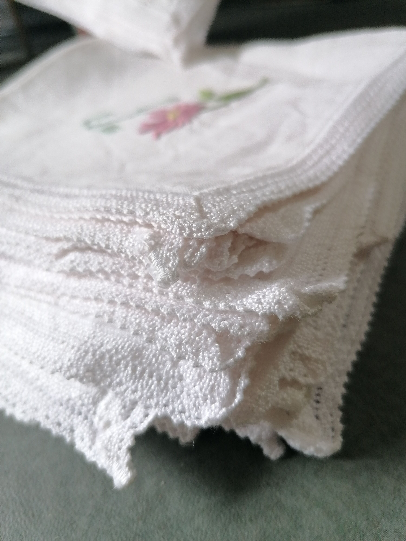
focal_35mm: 27
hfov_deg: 51.4
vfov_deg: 65.3
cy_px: 270
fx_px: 422
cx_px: 203
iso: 100
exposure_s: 1/50
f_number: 1.8
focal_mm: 4.75
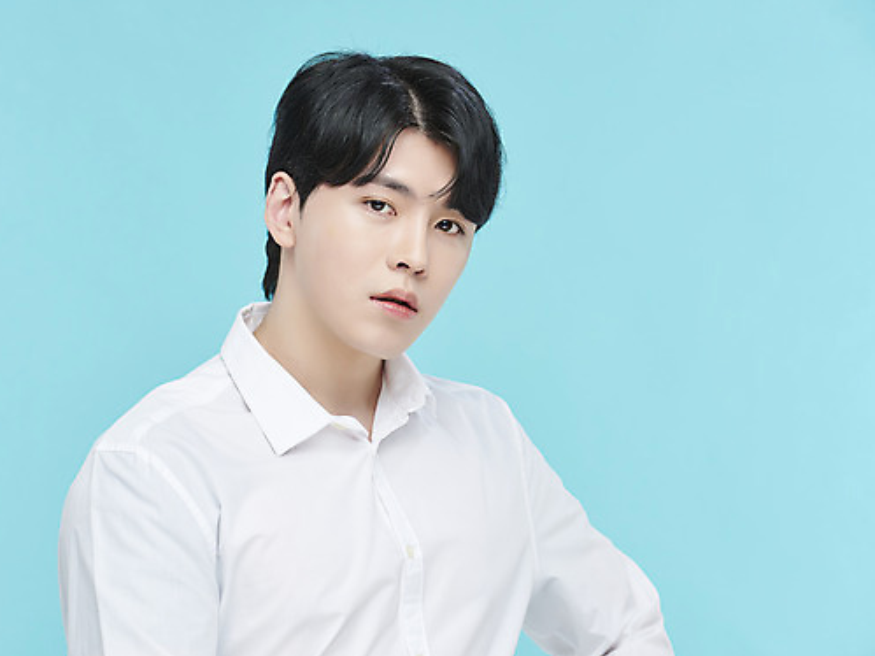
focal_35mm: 156
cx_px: 387
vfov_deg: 9.5
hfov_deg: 12.7
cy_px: 332
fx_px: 3942
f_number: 8
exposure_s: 1/125
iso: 64
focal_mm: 135
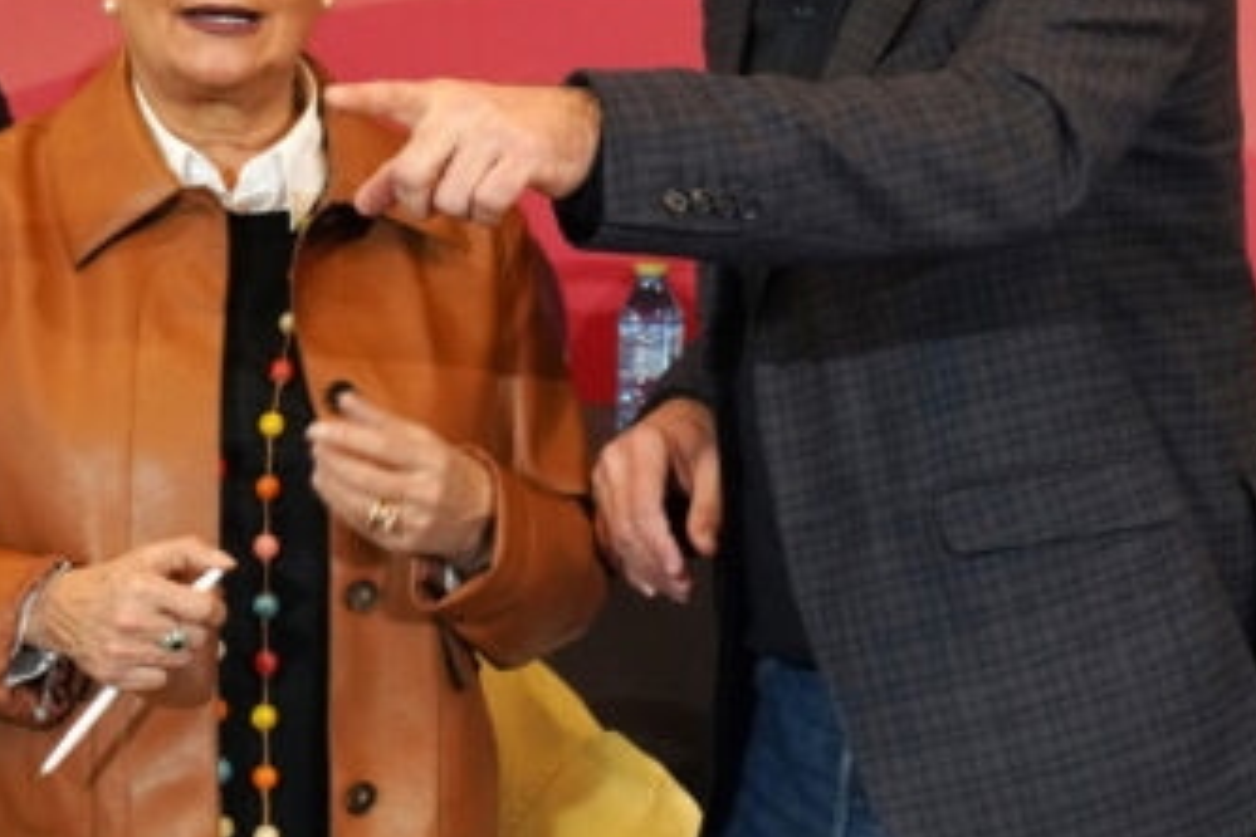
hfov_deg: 19.0
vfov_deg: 12.7
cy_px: -53
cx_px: 196
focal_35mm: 106
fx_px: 3698
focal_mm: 46
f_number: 5.6
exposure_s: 1/250
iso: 3200
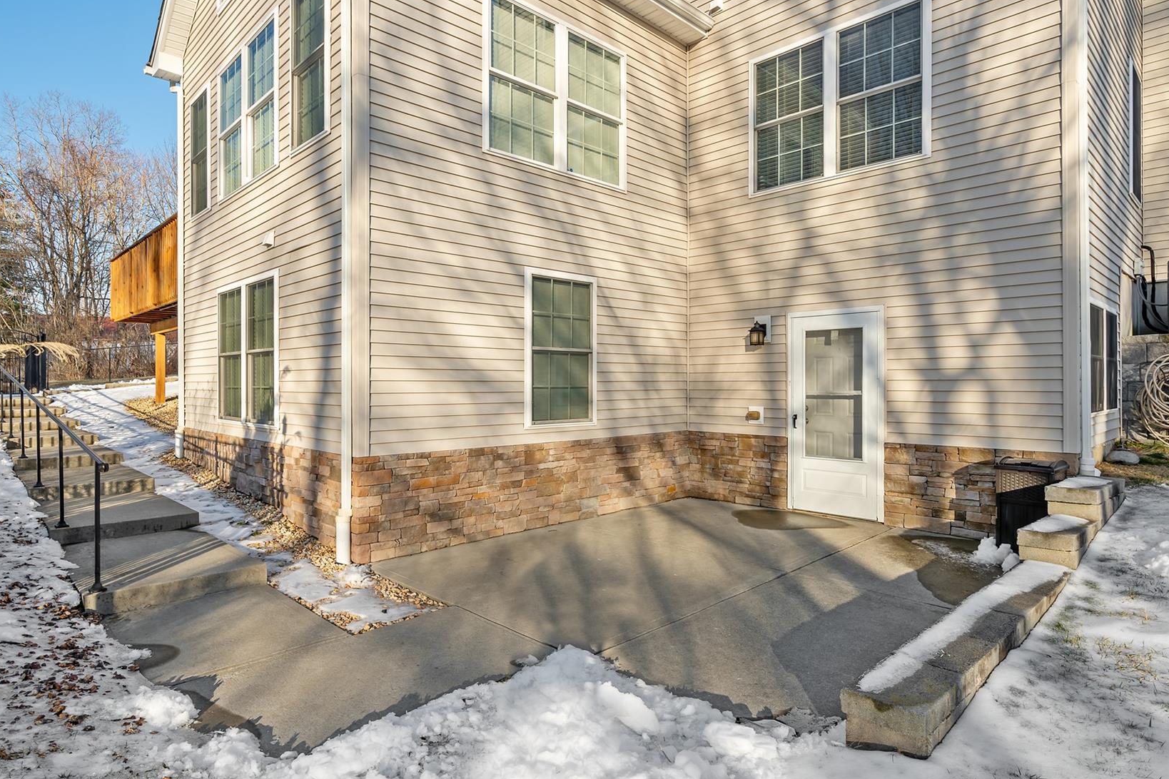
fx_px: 649
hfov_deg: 84.0
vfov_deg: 61.9
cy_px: 411
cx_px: 597
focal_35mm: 20
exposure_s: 1/25
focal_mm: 16
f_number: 8
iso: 100
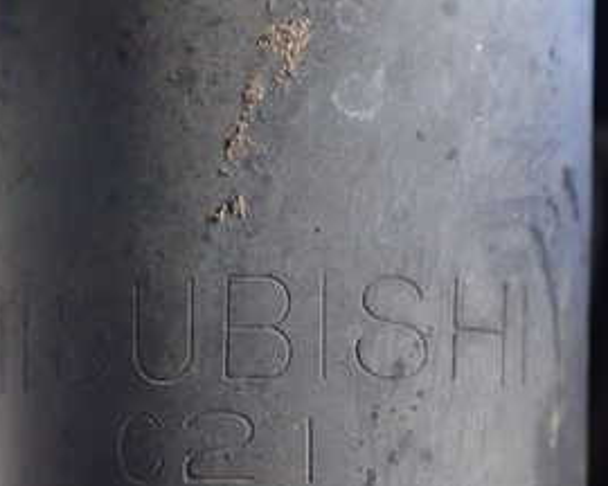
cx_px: 191
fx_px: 1170
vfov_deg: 22.4
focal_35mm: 65
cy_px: 504
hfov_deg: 28.9
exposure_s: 1/125
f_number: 2.3
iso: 800
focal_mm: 5.4
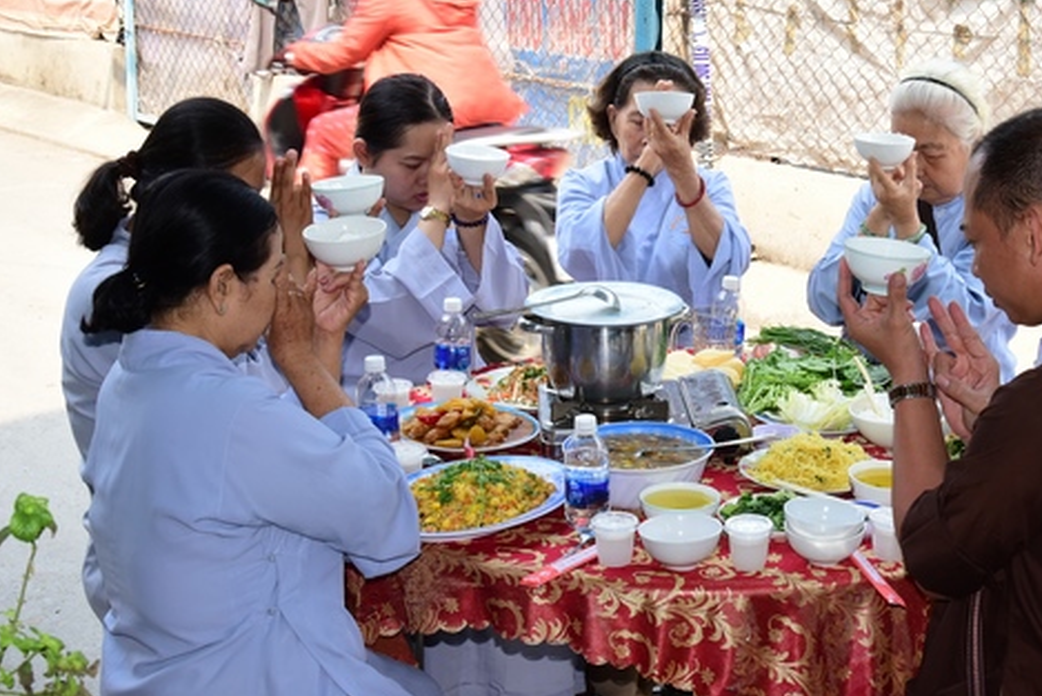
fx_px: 1766
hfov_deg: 32.5
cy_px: 271
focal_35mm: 61
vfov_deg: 22.2
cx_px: 713
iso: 720
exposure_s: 1/100
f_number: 13
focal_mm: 44
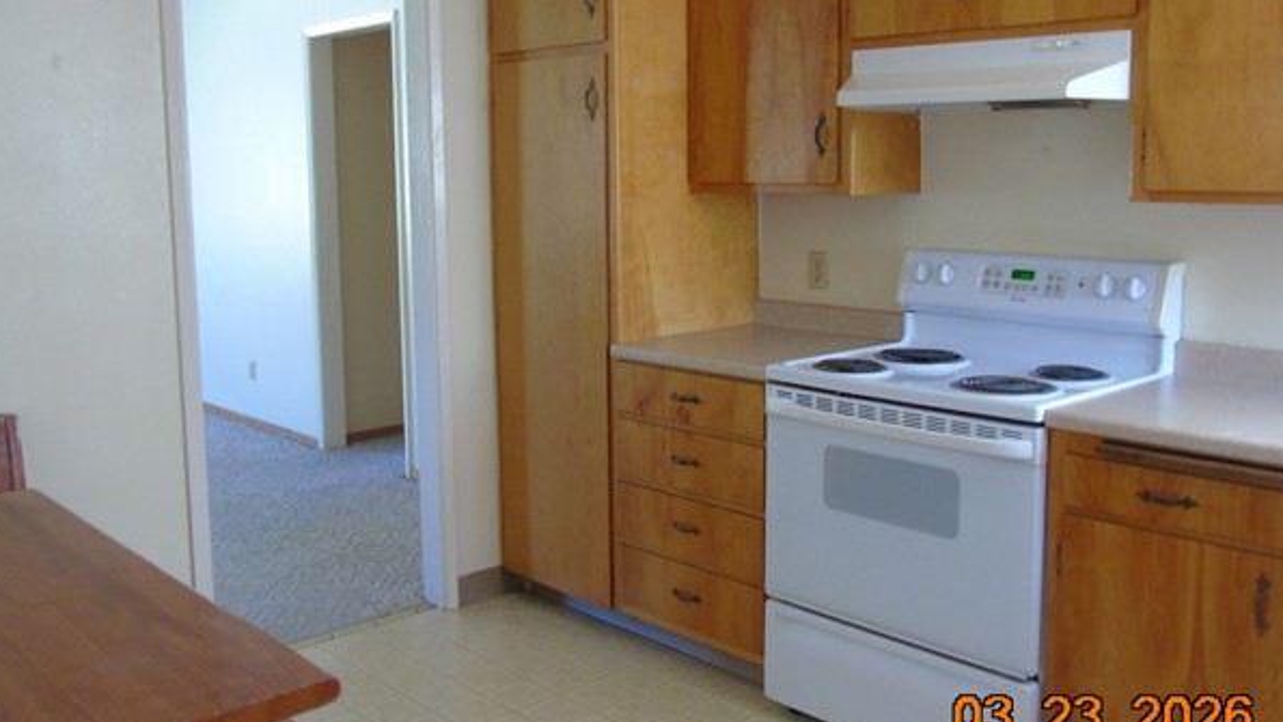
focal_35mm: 34
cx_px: 643
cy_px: 306
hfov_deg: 58.0
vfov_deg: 34.6
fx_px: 1157
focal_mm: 5.2
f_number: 3.6
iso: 400
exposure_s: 1/25
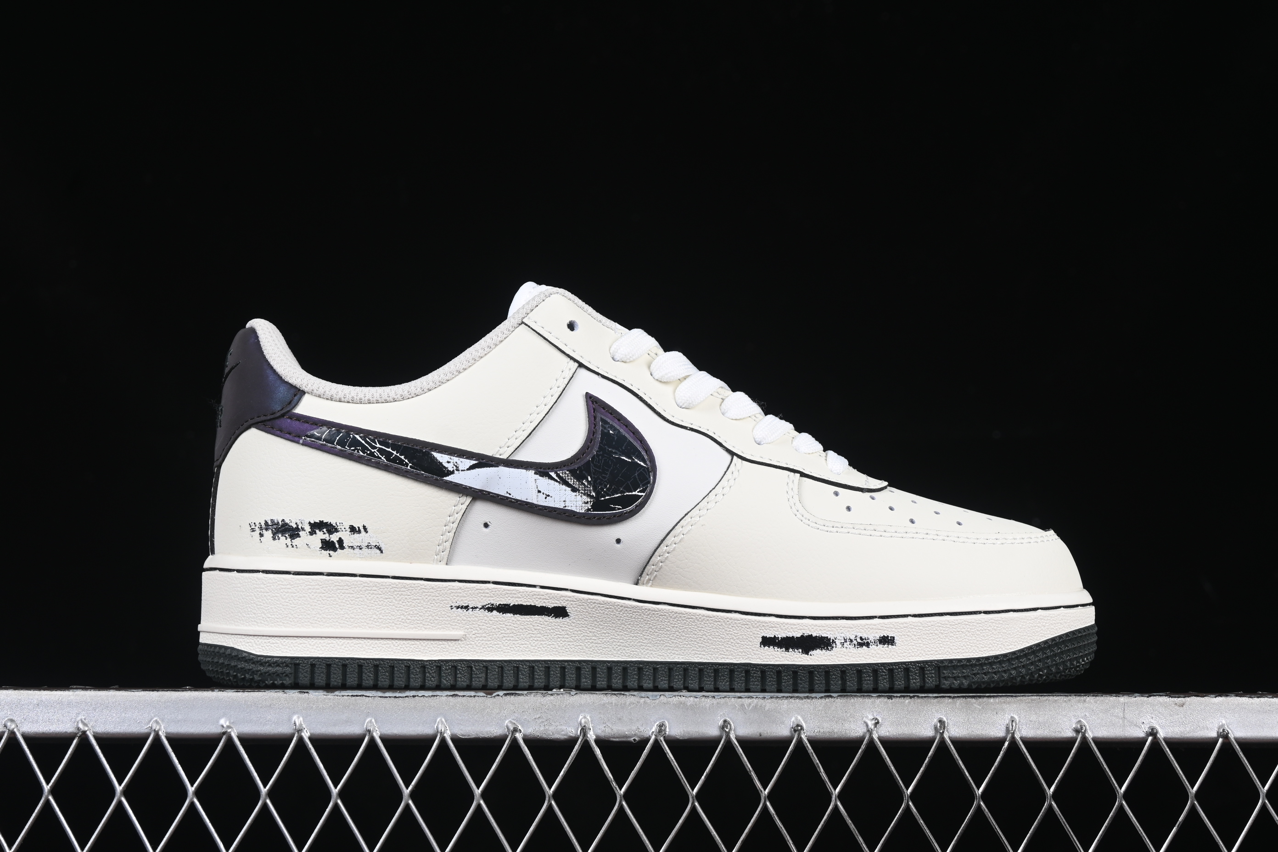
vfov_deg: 18.2
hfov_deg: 27.0
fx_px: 2662
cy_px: 426
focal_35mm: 75
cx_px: 639
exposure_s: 1/80
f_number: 8
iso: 160
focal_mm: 50
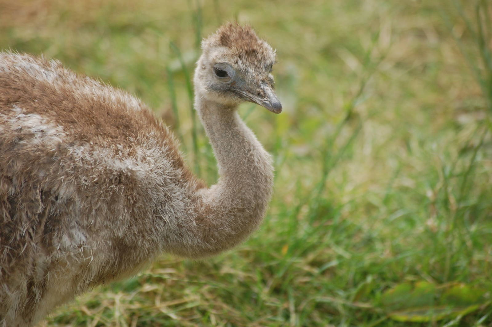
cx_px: 246
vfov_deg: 4.6
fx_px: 4097
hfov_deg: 6.9
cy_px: 164
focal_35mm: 300
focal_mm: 200
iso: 400
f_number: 5.6
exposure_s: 1/500
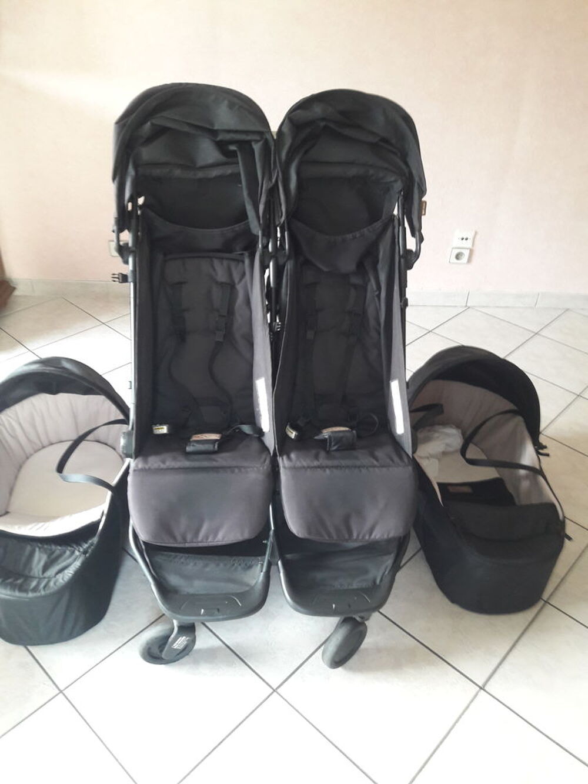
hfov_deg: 49.8
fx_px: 634
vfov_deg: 63.4
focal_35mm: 28
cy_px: 392
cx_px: 294
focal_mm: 3.7
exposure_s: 1/33
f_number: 1.9
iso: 160
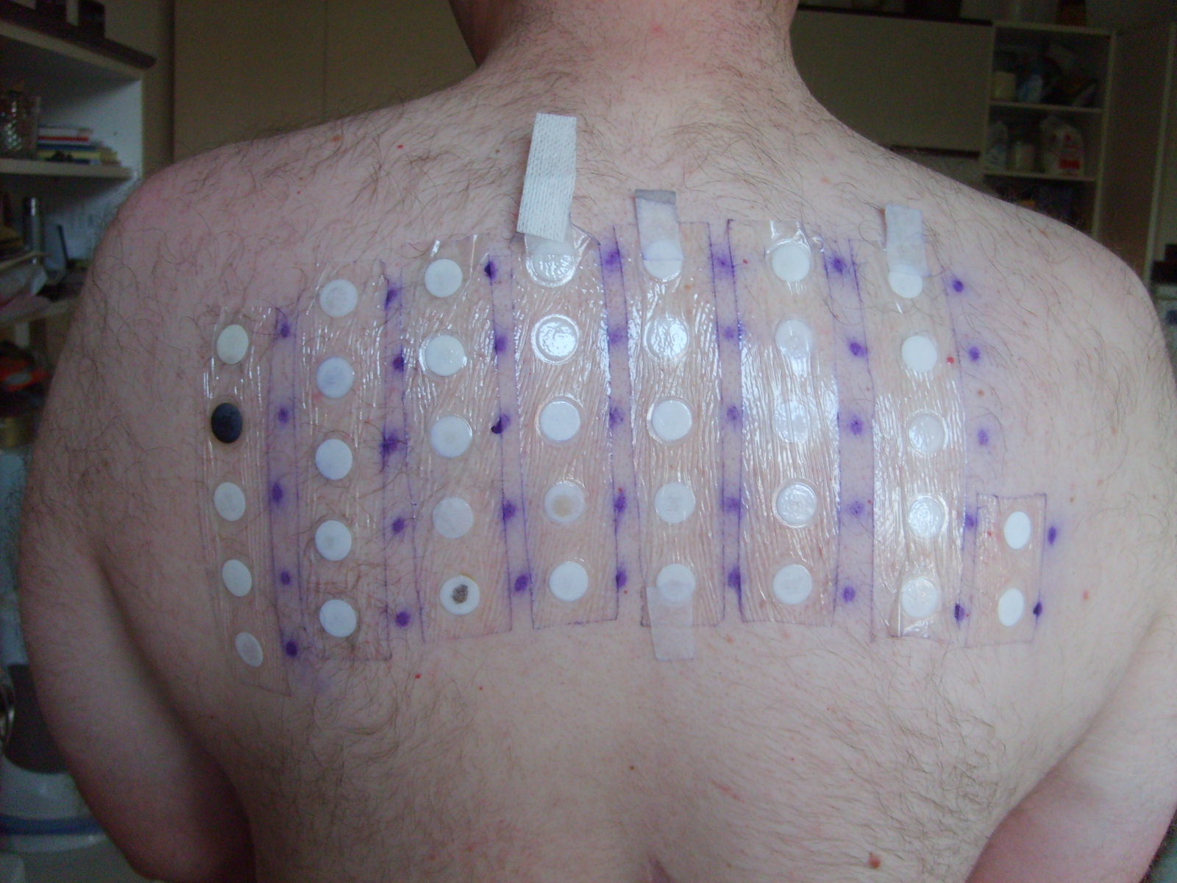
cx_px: 588
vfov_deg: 40.7
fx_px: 1190
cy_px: 442
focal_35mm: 35
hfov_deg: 52.6
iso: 140
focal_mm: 5.8
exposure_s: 1/20
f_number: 2.8
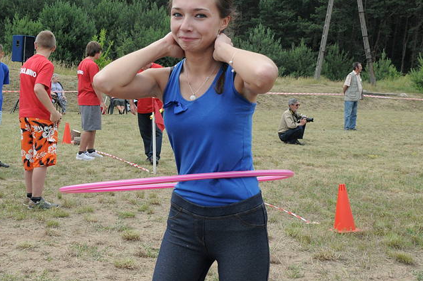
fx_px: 704
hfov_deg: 33.4
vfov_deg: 22.5
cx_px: 178
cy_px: 100
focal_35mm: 60
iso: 800
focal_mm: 30
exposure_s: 1/500
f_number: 11
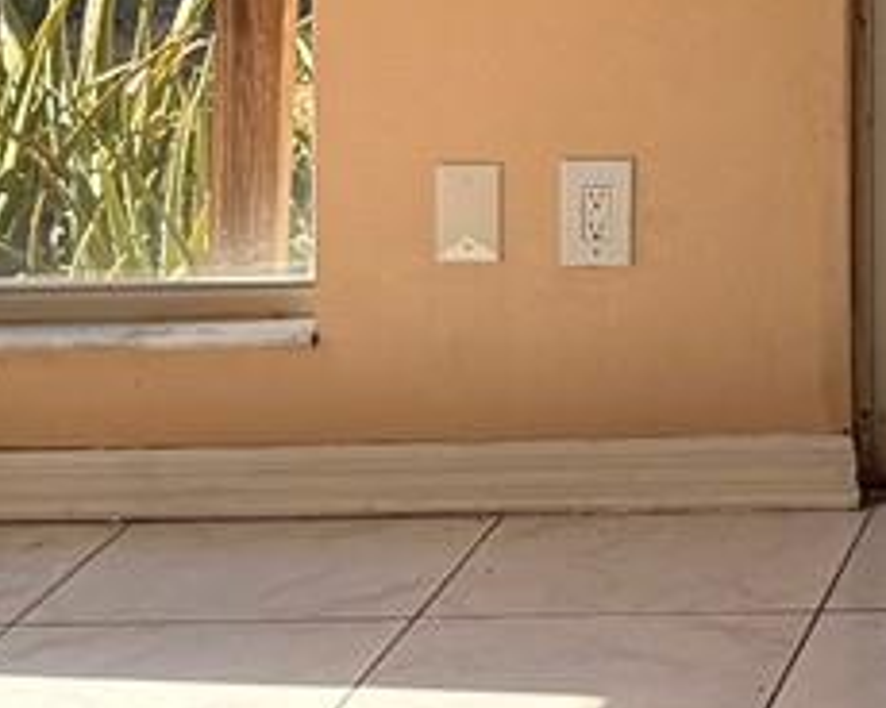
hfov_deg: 11.3
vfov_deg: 9.1
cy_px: -504
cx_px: 1398
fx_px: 4274
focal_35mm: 163
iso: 100
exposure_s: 1/1314
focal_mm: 6.76
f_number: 1.78
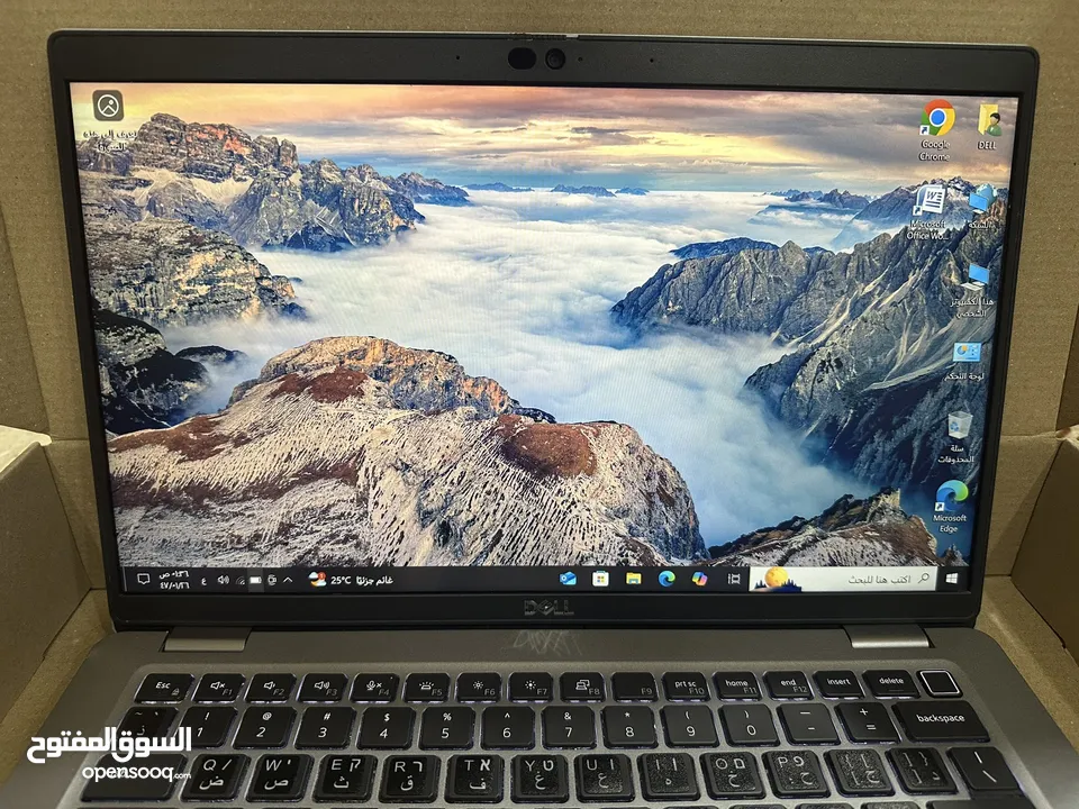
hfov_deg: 71.6
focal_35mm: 24
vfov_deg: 56.8
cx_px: 540
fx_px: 748
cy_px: 404
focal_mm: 6.86
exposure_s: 1/77
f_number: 1.78
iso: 250
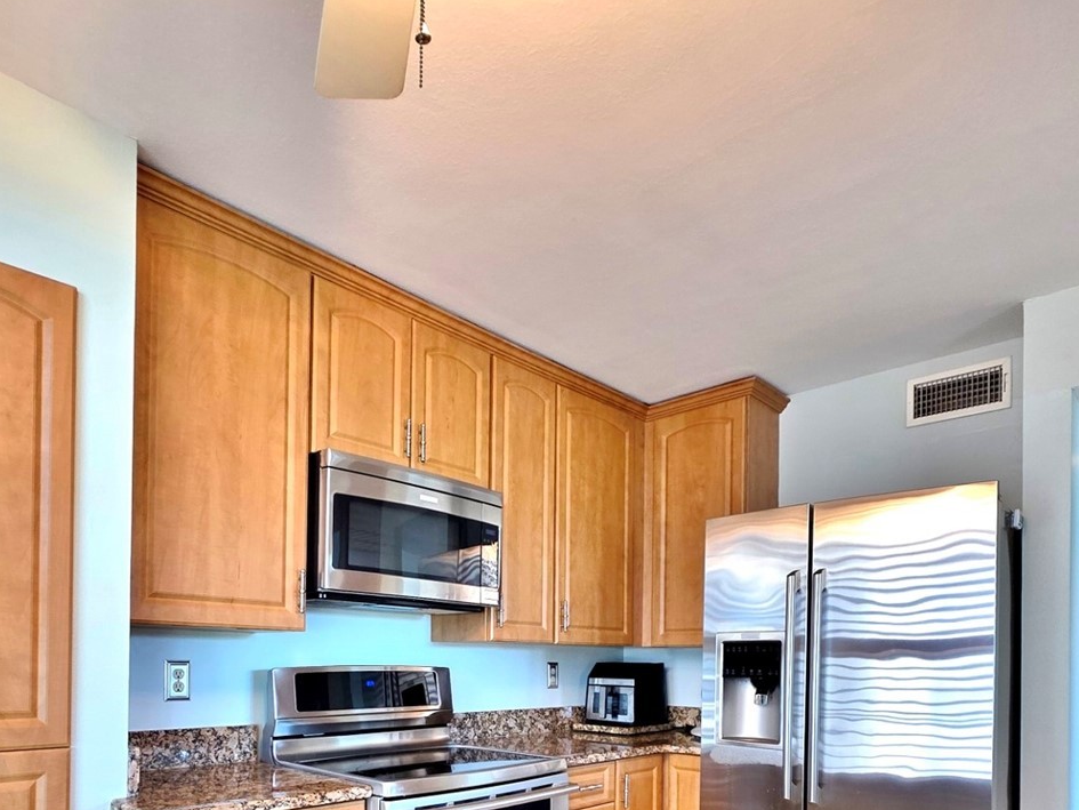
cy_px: 666
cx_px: 468
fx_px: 686
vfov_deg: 56.0
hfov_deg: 76.0
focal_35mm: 22
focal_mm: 2.2
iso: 250
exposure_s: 1/60
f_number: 1.9
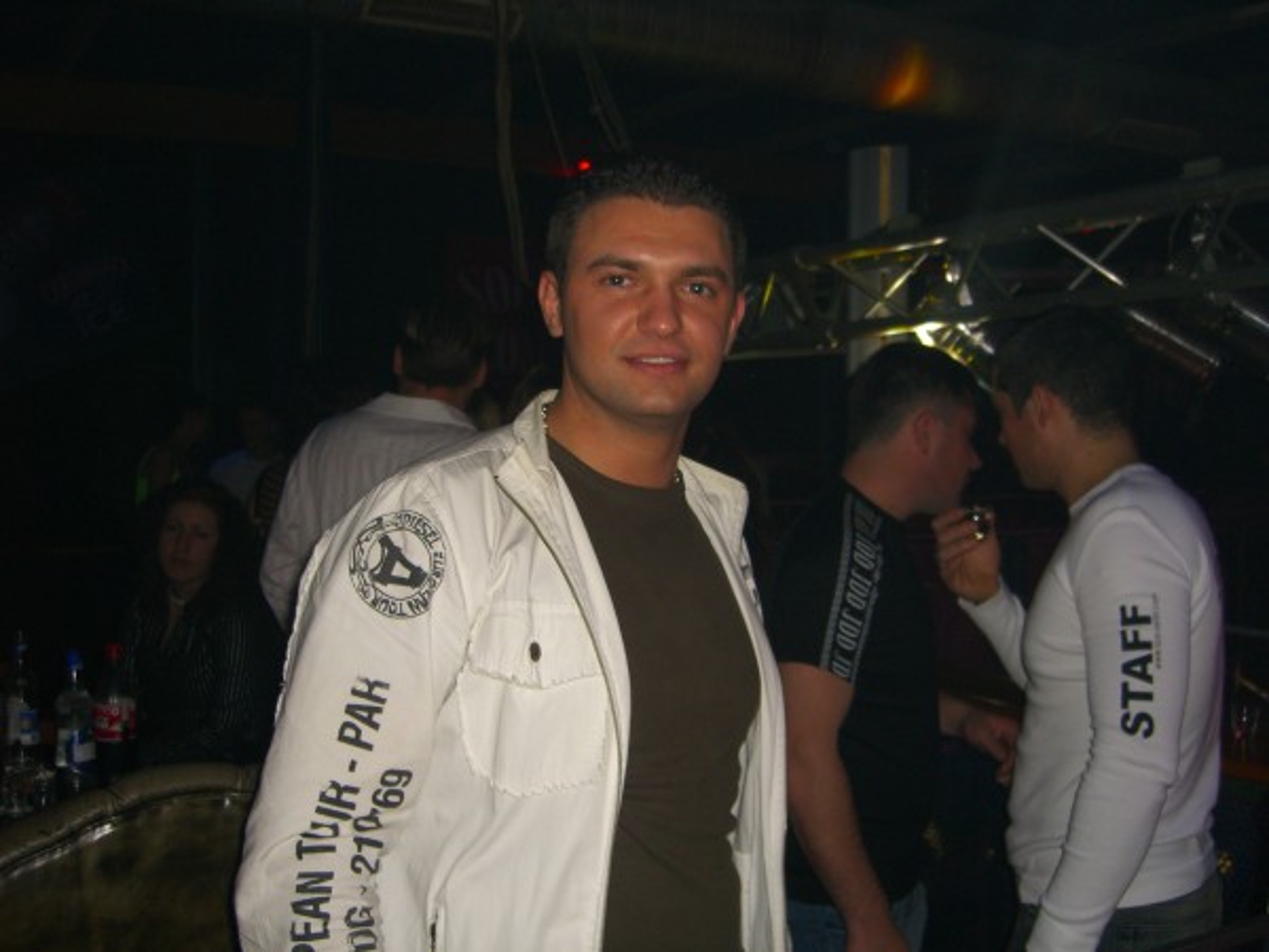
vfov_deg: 37.7
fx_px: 1393
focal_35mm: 38
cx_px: 634
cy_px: 476
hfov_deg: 49.0
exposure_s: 1/60
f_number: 2.8
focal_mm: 7.9
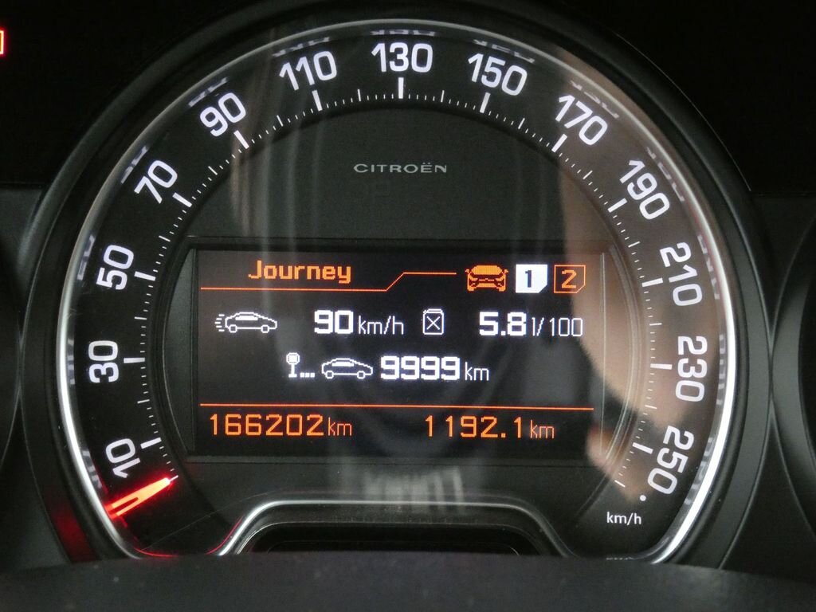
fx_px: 1792
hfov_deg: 25.7
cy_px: 306
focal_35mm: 76
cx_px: 408
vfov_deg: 19.4
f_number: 5.6
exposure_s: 1/50
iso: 1600
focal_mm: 13.7
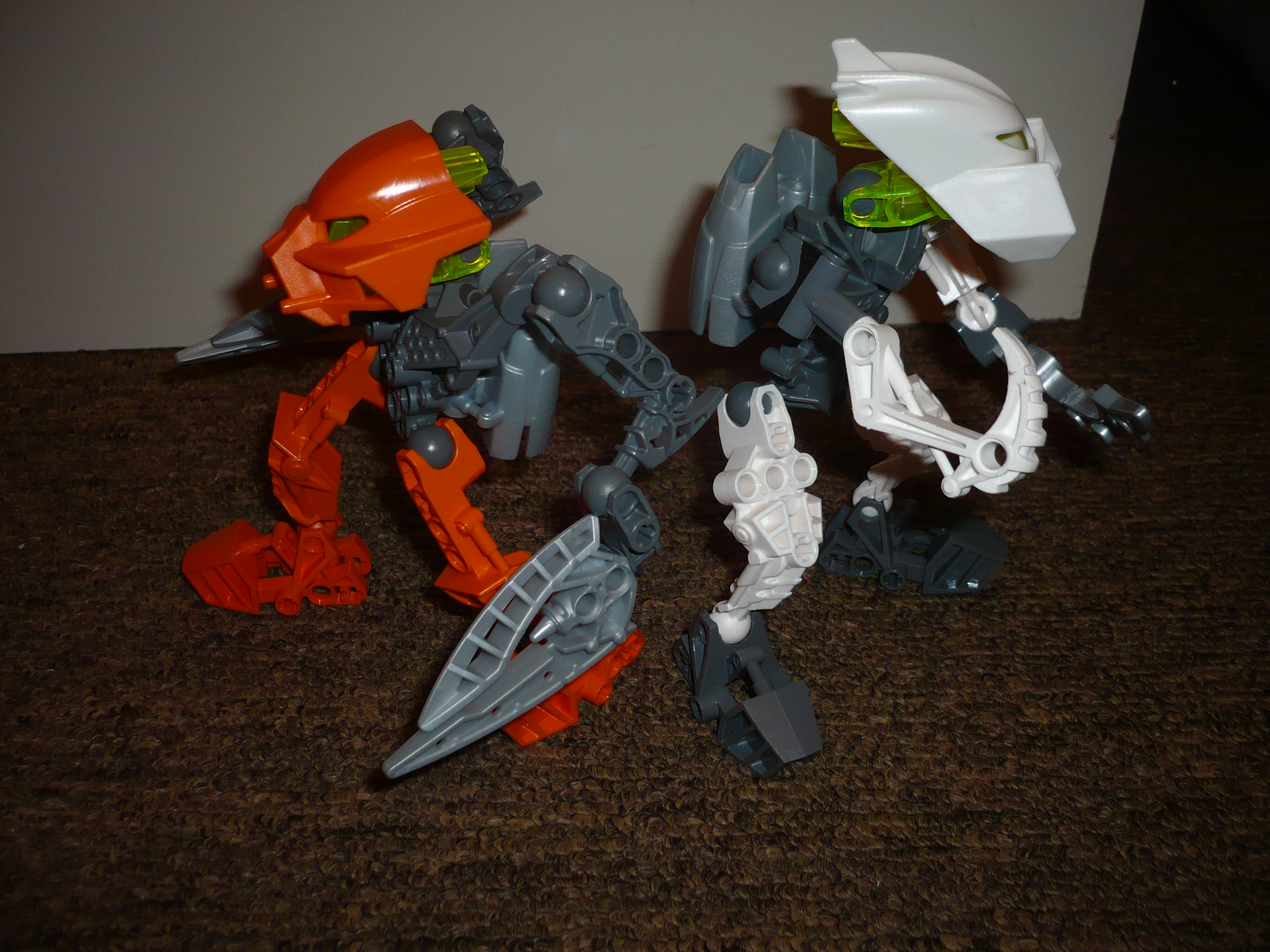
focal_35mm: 36
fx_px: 1321
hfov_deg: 51.4
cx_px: 632
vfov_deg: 39.7
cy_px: 472
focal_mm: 5.8
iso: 100
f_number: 2.8
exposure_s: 1/30
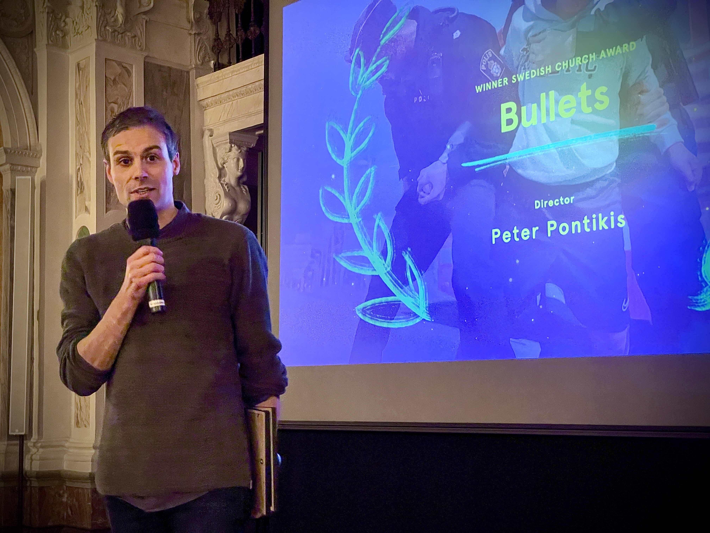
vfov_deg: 28.0
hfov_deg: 36.8
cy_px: 266
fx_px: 1067
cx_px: 355
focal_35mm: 52
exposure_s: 1/25
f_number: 2
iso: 1000
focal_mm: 6
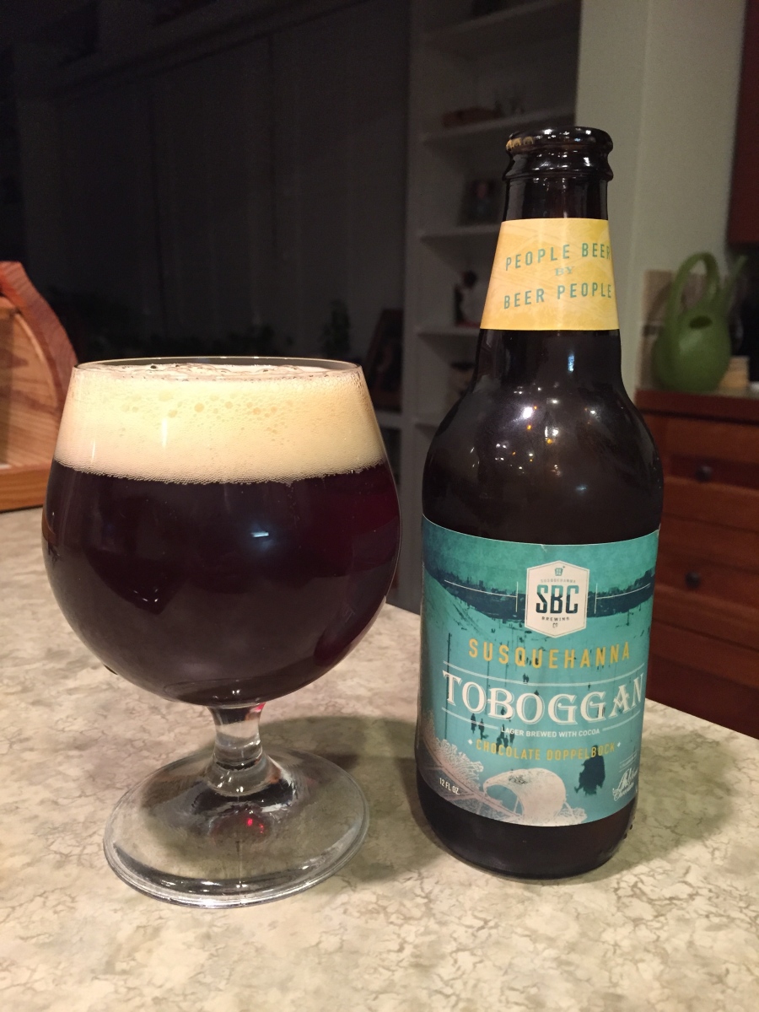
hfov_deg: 48.2
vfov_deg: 61.7
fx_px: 848
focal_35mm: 29
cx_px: 380
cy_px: 506
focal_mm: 4.15
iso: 250
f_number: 2.2
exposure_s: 1/30
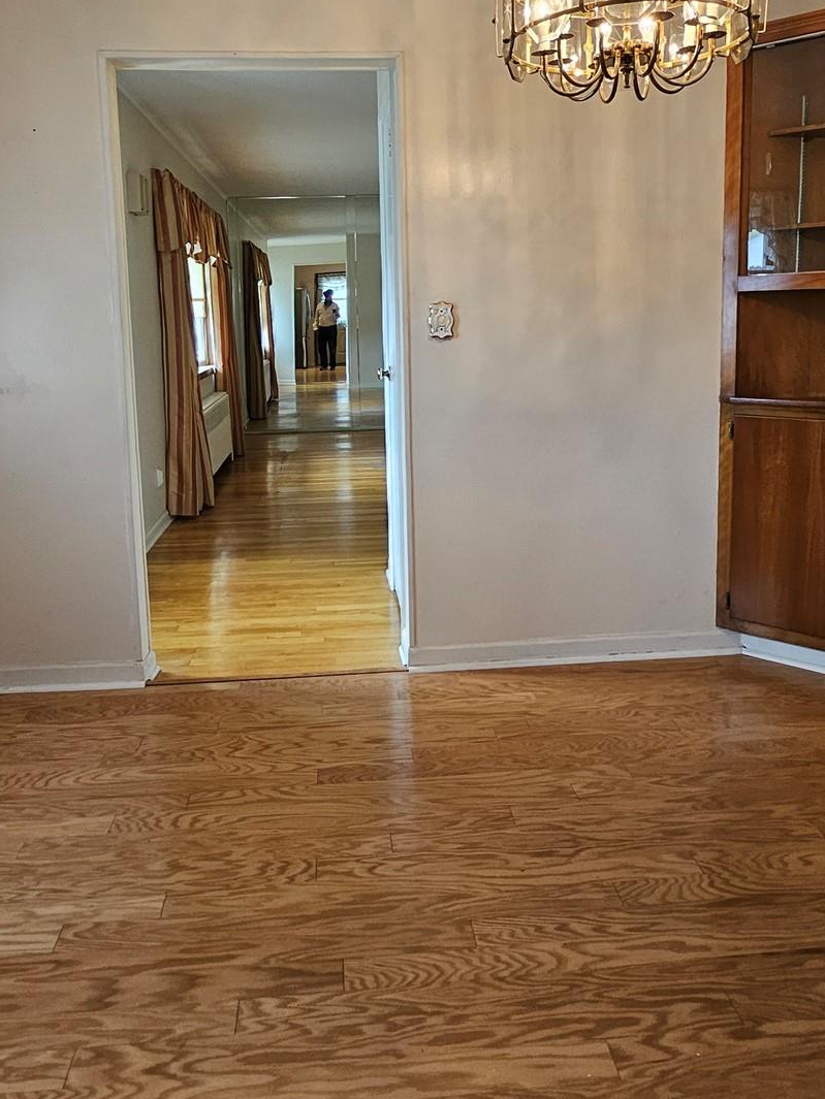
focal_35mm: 25
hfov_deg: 54.9
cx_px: 404
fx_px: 794
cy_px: 422
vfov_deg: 68.5
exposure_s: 1/60
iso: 80
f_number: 2.2
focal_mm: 1.7
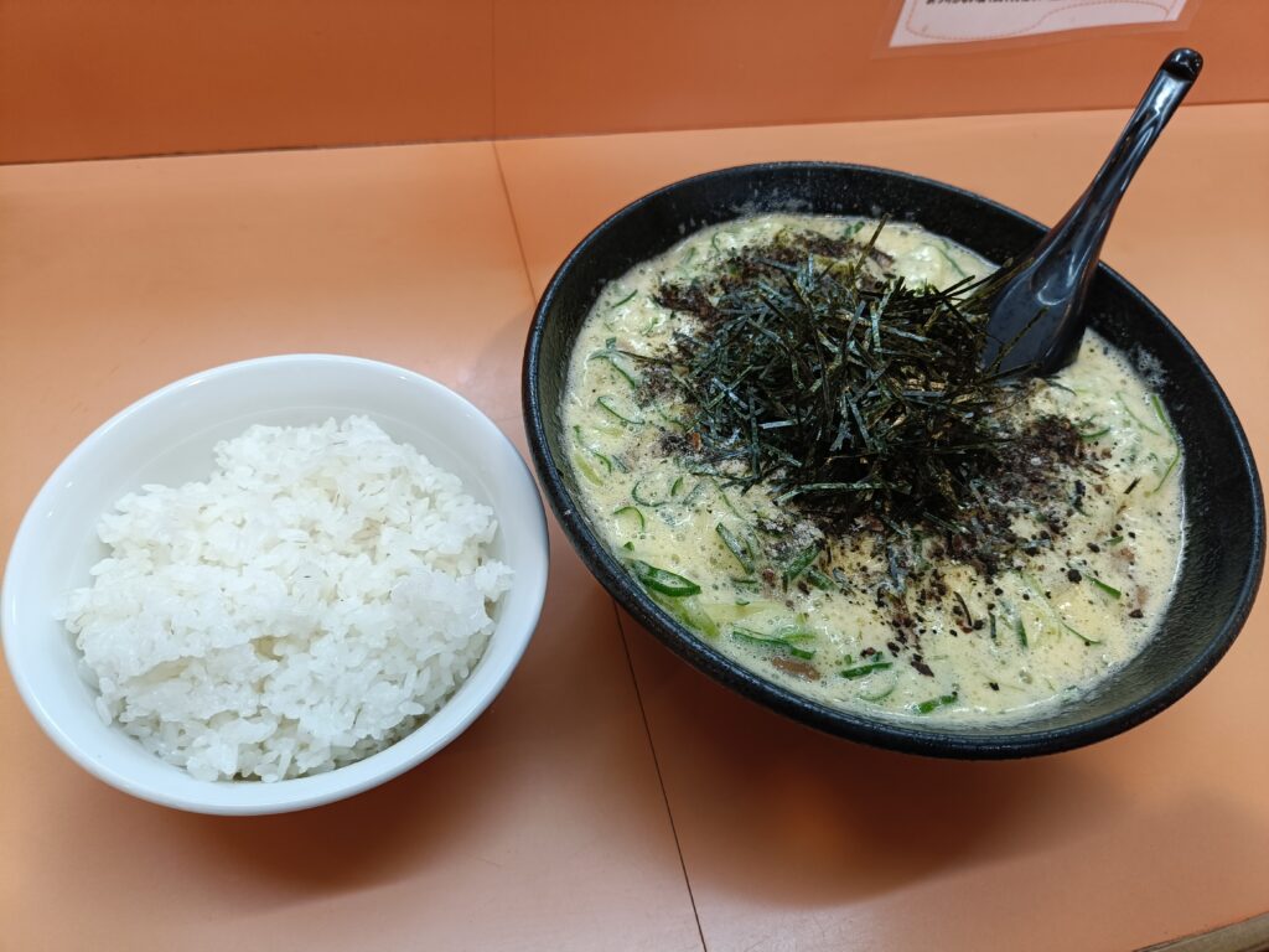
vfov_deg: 54.9
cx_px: 634
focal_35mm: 25
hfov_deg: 69.4
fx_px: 916
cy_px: 476
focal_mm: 4.7
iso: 320
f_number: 1.7
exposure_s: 1/60
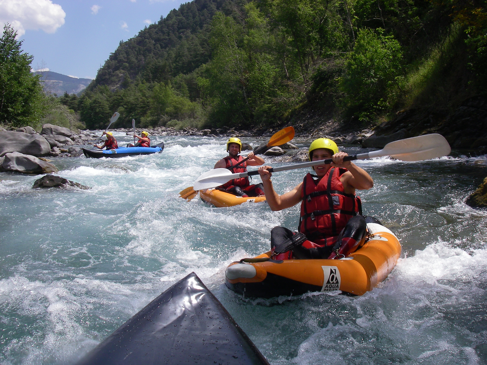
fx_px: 535
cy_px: 182
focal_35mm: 38
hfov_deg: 49.0
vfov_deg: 37.7
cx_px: 244
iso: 64
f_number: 6.6
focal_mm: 6.3
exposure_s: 1/320
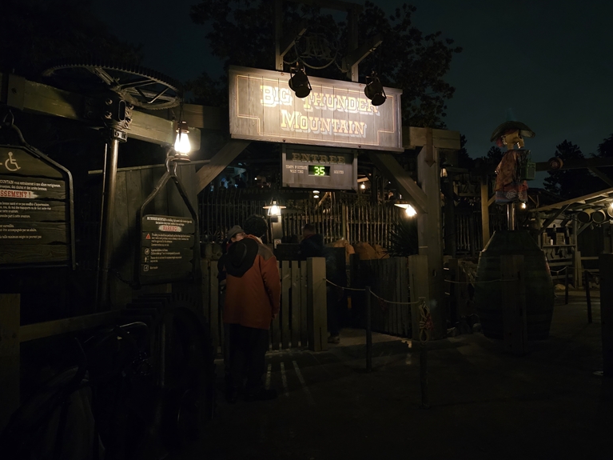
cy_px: 226
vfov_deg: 46.8
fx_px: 531
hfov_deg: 60.0
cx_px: 306
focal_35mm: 30
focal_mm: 6.3
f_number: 1.7
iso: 1250
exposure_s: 1/17
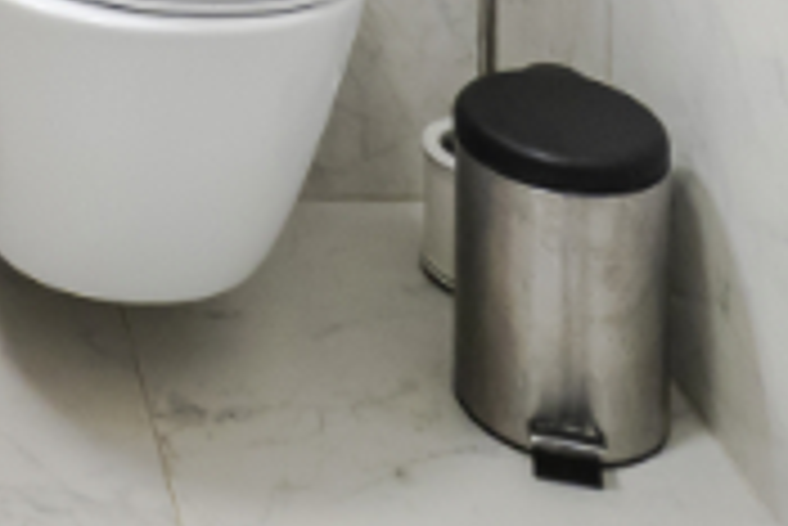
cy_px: -814
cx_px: -194
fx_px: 1818
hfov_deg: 22.3
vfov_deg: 12.3
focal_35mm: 83
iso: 400
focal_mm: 7
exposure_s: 1/40
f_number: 4
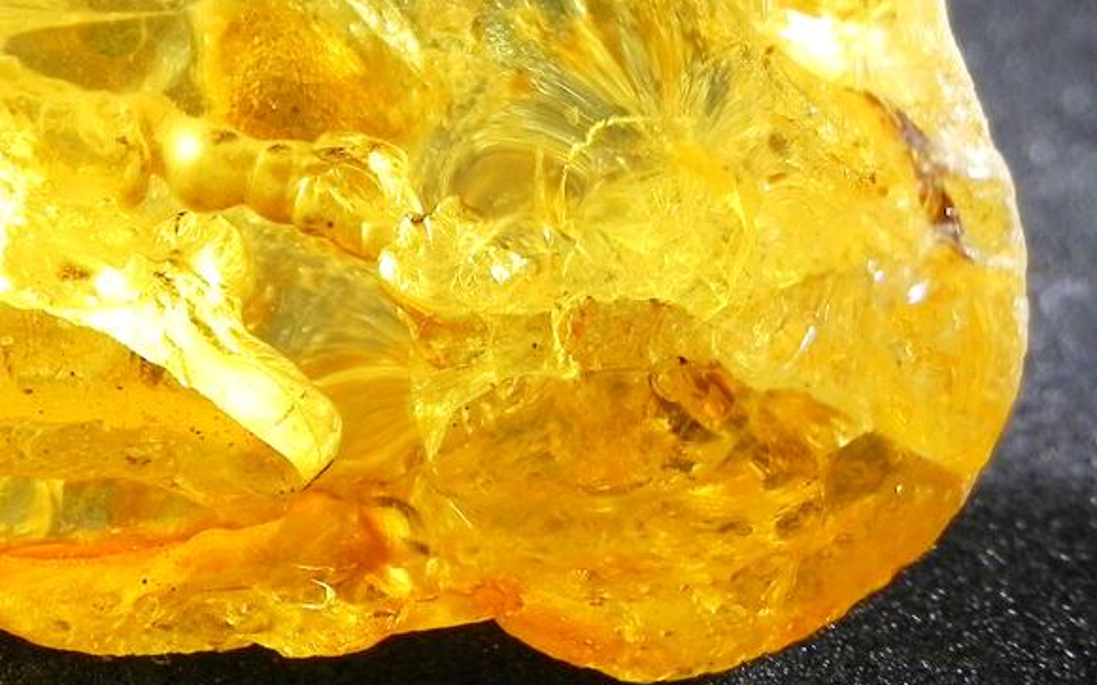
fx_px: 8789
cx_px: 77
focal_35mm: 294
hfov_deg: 7.1
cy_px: 245
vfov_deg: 4.5
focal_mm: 23
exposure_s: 1/102
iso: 160
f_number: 4.5
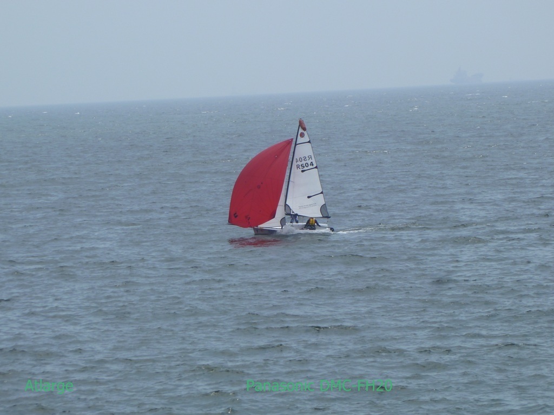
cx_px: 277
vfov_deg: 5.6
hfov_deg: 7.5
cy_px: 208
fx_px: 4241
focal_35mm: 265
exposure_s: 1/400
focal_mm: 40
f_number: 5.9
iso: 80
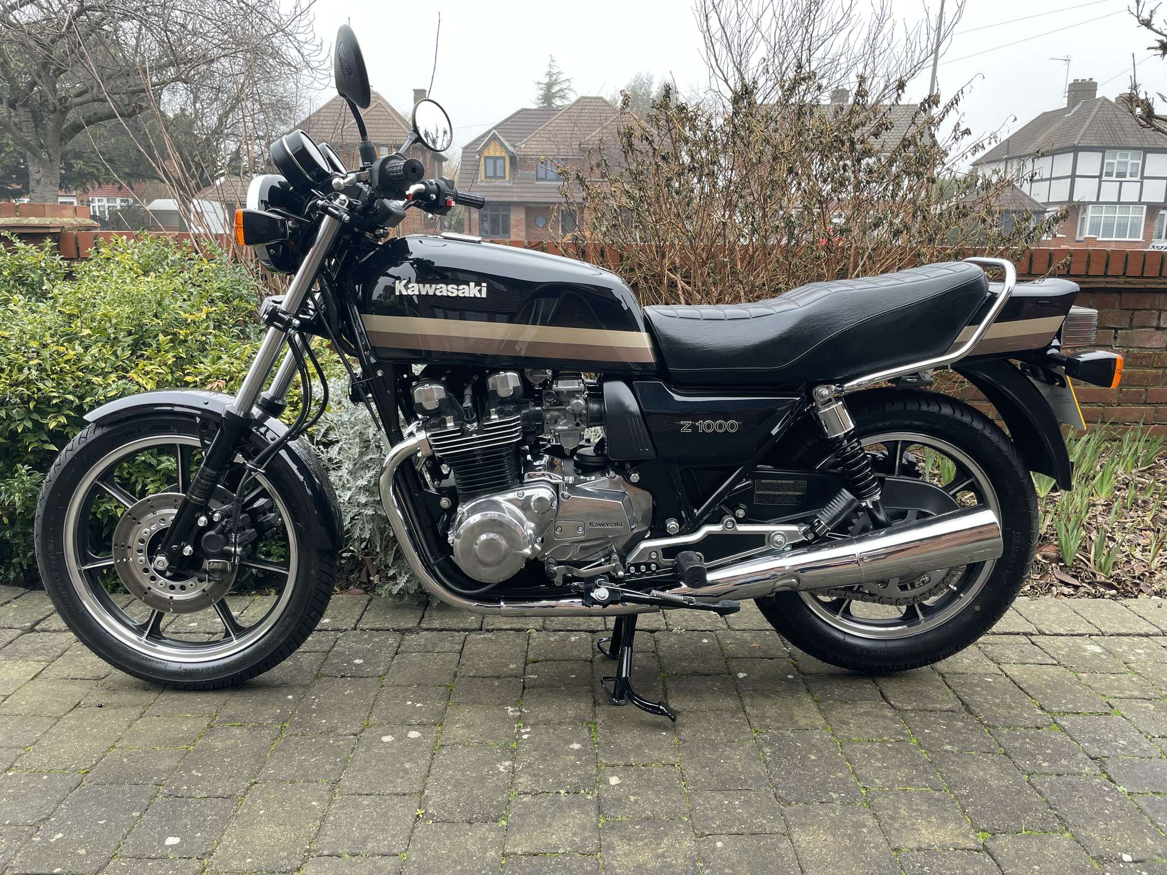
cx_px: 584
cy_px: 438
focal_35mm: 26
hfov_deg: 67.3
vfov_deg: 53.1
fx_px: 877
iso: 40
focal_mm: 4.2
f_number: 1.6
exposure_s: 1/121
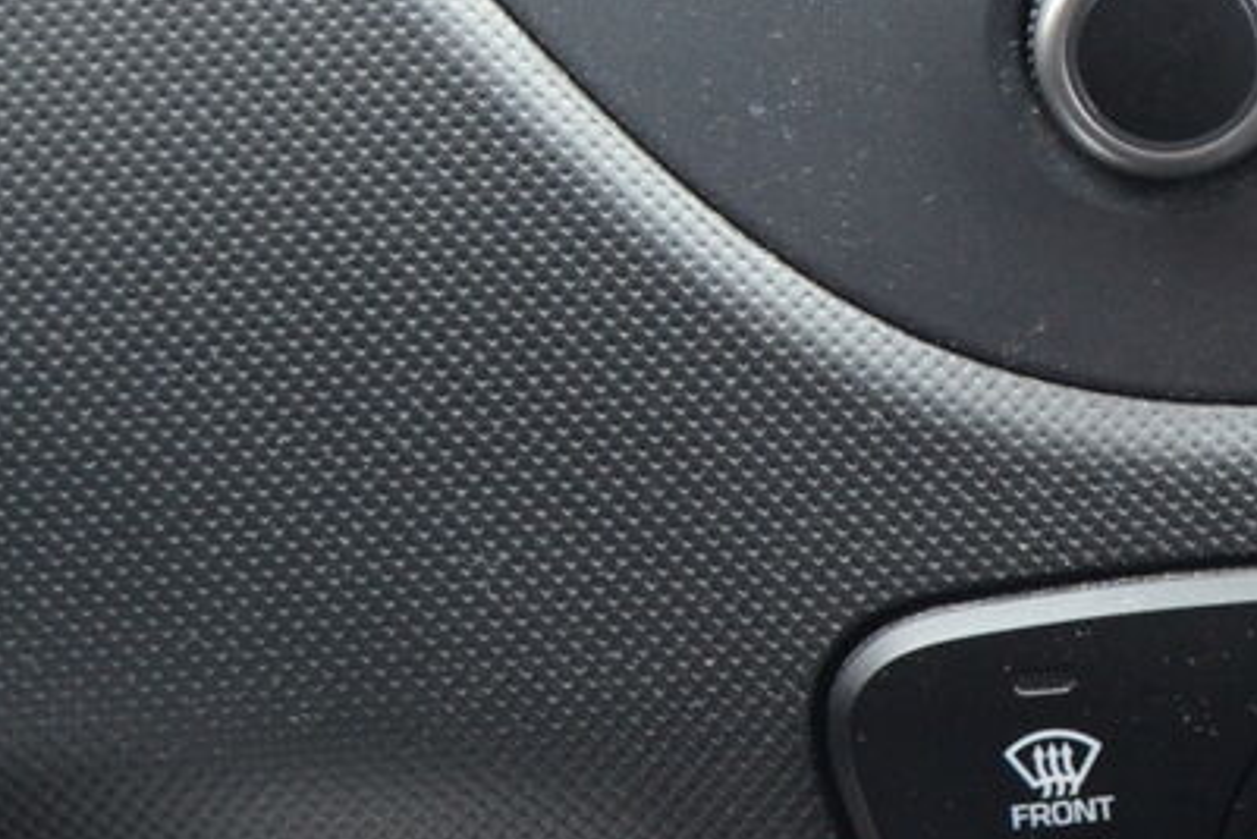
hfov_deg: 11.4
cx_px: 2325
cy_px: -113
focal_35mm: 165
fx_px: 5777
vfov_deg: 8.2
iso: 400
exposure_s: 1/100
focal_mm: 23
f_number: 5
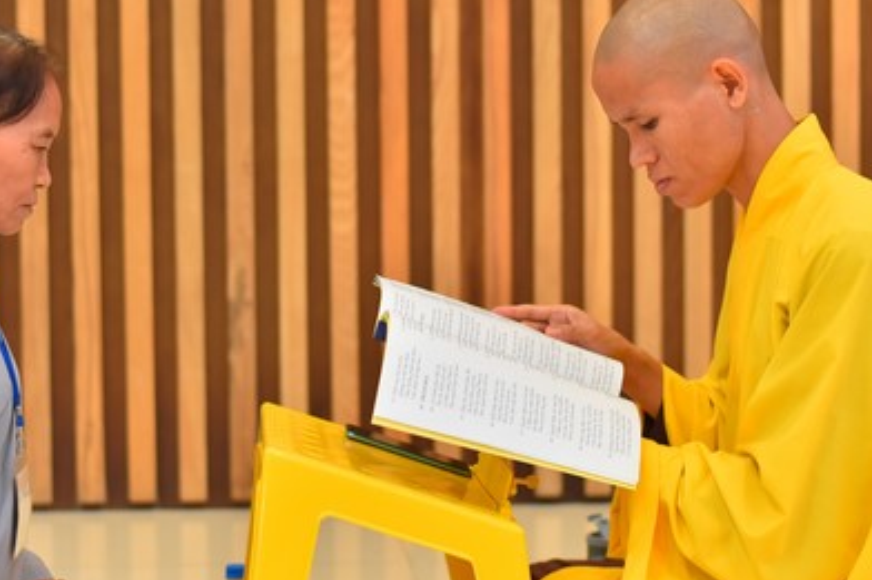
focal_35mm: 83
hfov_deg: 24.4
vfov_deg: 16.4
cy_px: 321
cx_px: 349
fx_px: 2009
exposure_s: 1/125
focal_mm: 50
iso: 640
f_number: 2.2
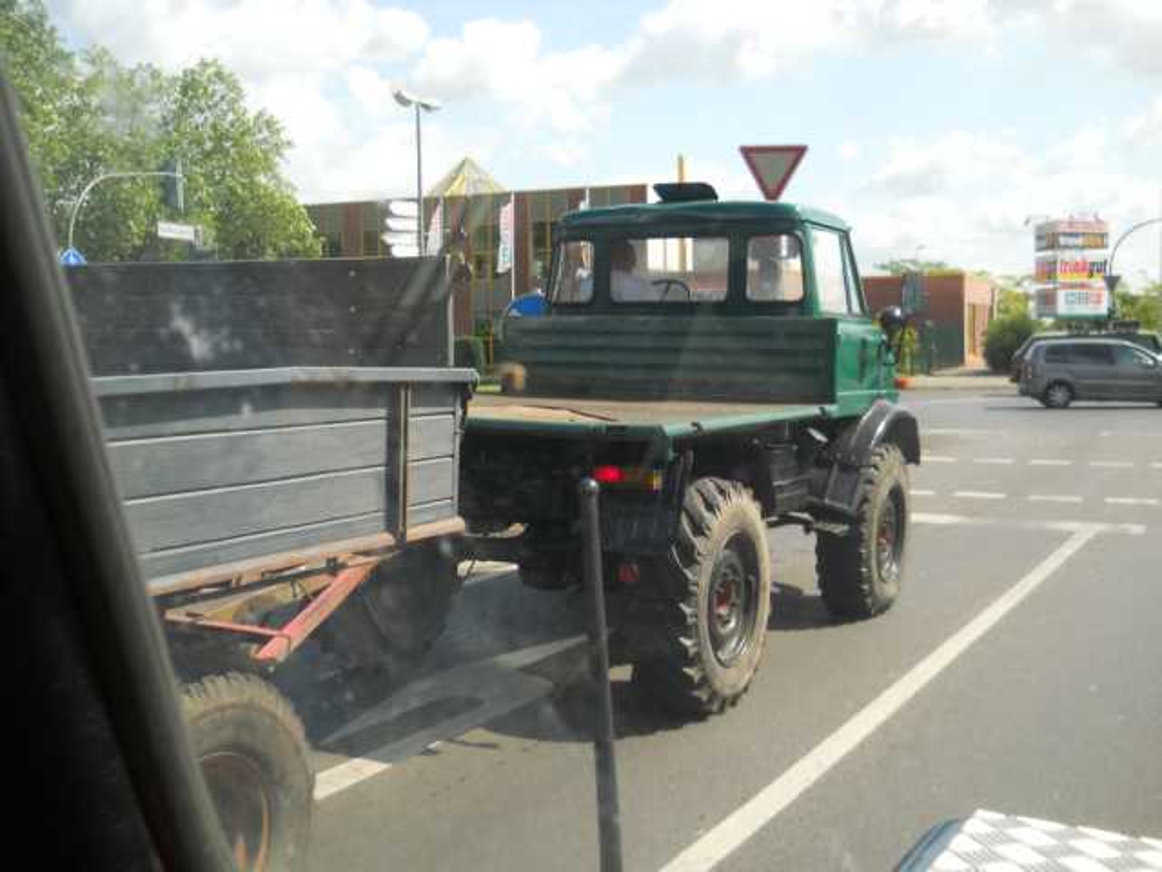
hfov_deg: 45.8
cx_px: 581
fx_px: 1376
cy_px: 436
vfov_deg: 35.1
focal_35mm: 41
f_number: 5.5
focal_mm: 6.72
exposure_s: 1/160
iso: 80
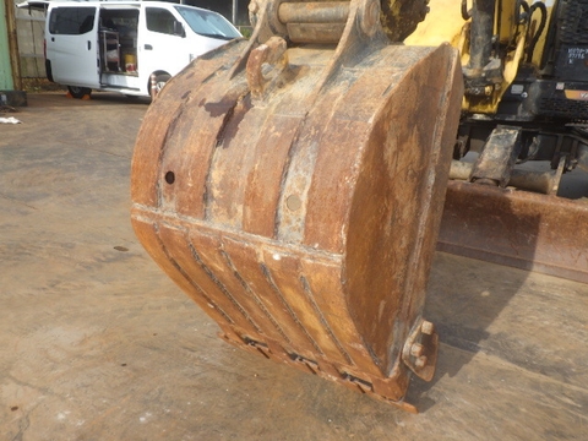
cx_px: 294
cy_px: 220
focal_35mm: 28
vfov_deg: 49.7
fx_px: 476
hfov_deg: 63.4
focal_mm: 5
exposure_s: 1/640
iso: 125
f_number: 4.2
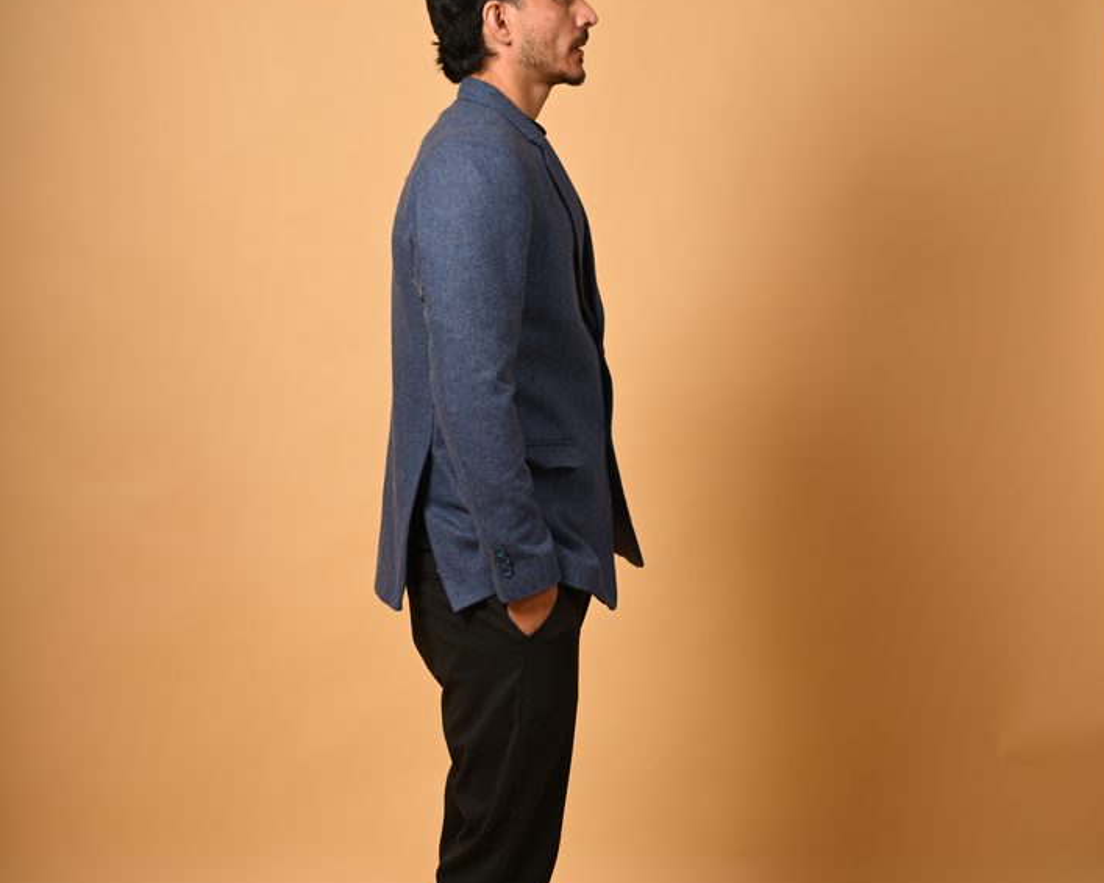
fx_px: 2386
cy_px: 491
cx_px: 544
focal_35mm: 73
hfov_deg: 26.1
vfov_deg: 21.0
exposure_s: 1/1000
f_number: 2.2
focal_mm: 50
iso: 160
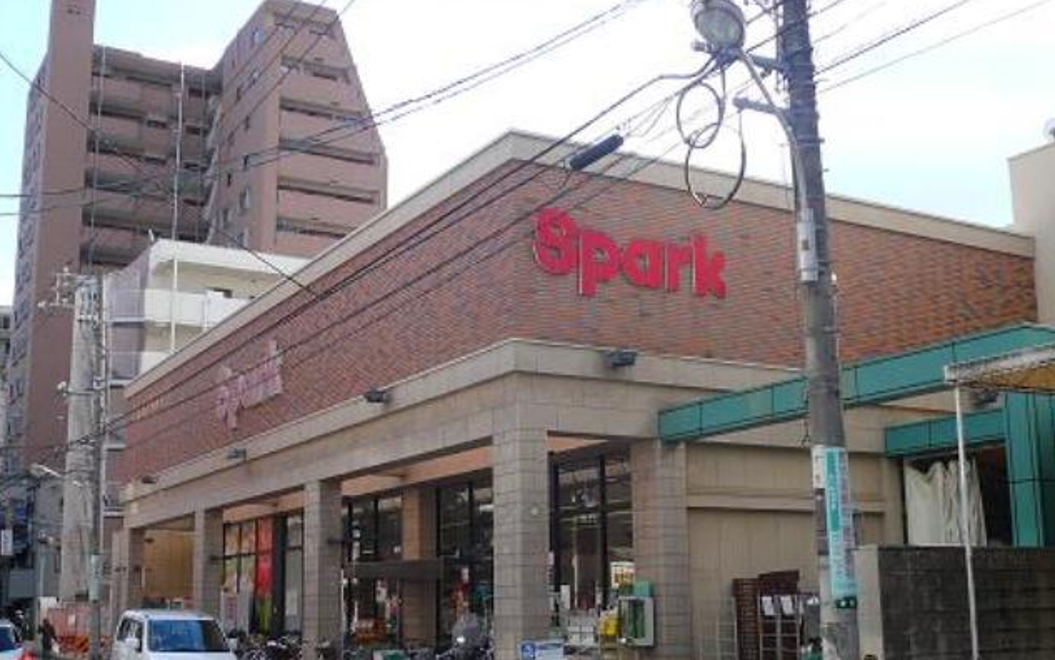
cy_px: 368
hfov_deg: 44.4
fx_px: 1294
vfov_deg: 28.6
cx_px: 530
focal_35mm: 45
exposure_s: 1/500
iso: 100
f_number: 3.3
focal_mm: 6.9
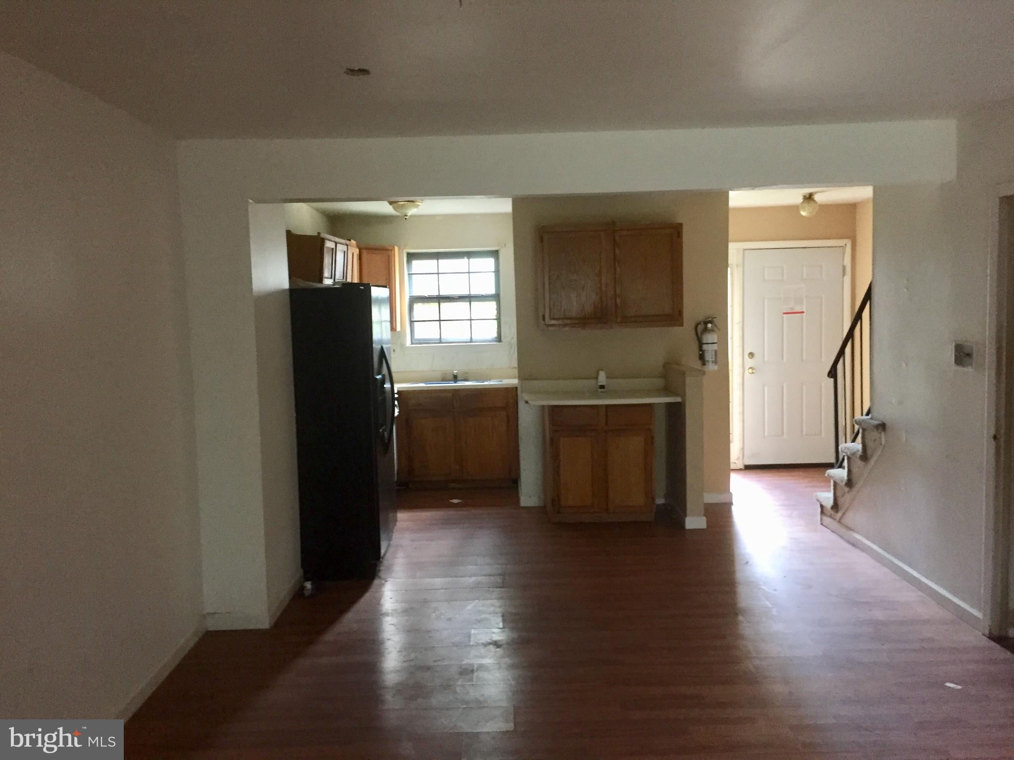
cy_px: 380
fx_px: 849
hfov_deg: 61.7
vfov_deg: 48.2
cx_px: 507
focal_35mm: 29
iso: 250
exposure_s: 1/15
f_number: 2.2
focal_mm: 4.15
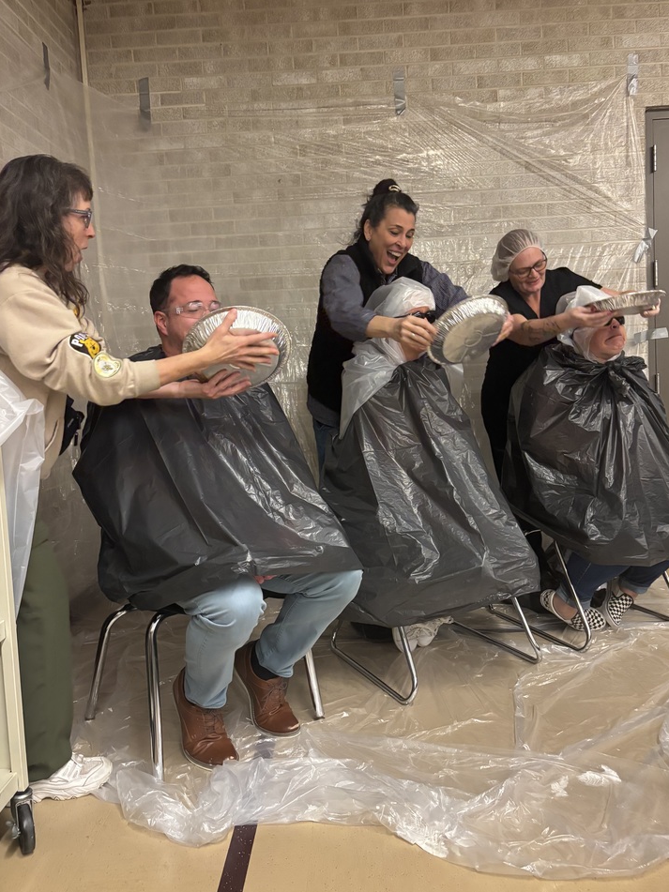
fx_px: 722
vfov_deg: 63.4
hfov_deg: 49.7
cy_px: 433
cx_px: 358
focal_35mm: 28
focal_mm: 5.96
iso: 500
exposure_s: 1/60
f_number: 1.6
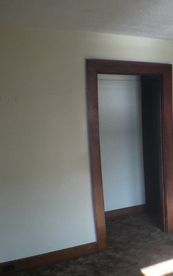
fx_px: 400
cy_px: 152
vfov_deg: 38.1
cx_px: 225
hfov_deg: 22.0
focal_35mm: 53
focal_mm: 4.15
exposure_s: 1/120
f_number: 2.2
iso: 40
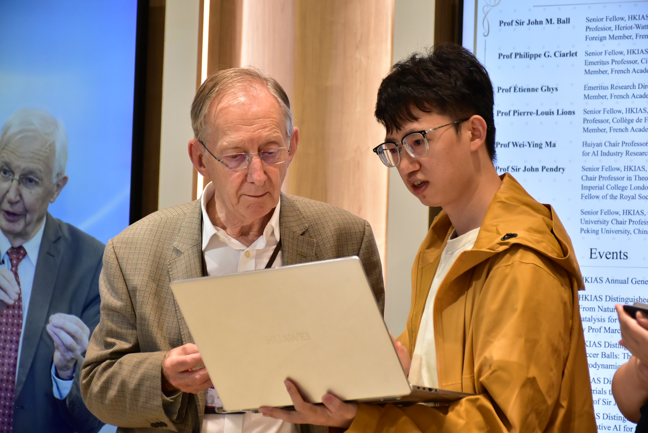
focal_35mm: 120
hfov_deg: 17.0
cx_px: 324
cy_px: 216
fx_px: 2162
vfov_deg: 11.4
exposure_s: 1/125
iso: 1600
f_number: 5.3
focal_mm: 80
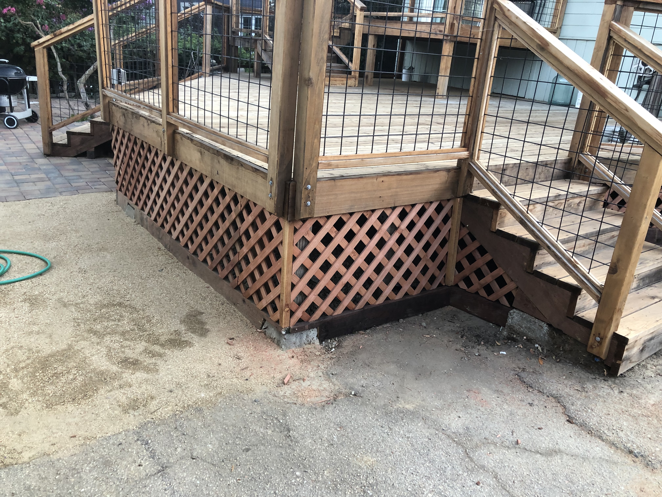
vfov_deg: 49.7
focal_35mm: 28
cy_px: 248
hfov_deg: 63.4
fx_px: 535
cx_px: 331
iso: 25
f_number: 1.8
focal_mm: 3.99
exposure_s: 1/30
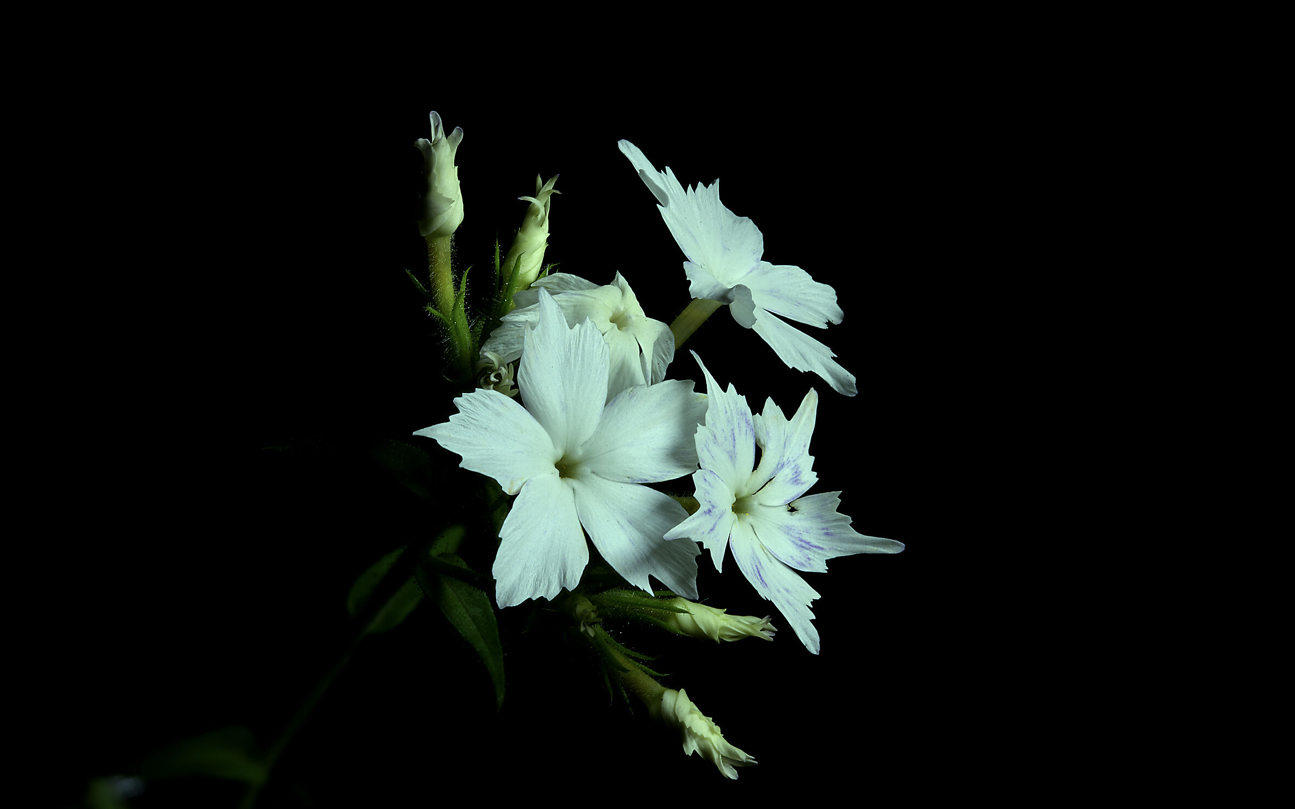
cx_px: 643
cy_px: 416
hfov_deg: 19.3
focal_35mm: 108
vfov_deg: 12.1
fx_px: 3811
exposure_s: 1/25
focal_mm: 105
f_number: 13
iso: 100
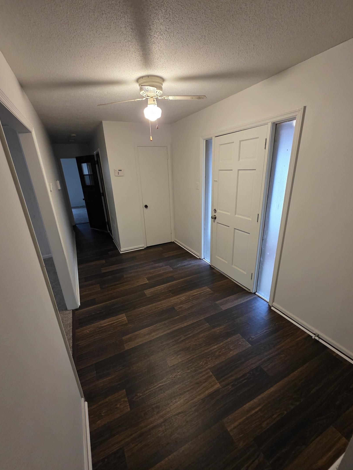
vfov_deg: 102.0
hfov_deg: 85.7
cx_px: 178
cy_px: 246
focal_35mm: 14
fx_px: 190
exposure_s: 1/60
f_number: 1.9
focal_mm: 2.2
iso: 500
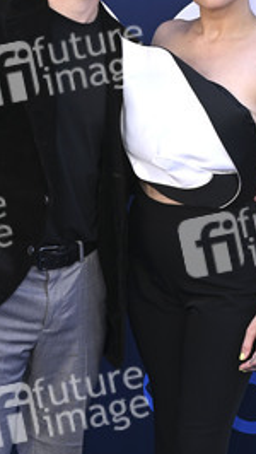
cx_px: 111
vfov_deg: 31.6
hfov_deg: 18.3
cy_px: 152
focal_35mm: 66
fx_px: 795
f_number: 6.3
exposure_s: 1/200
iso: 320
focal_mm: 42
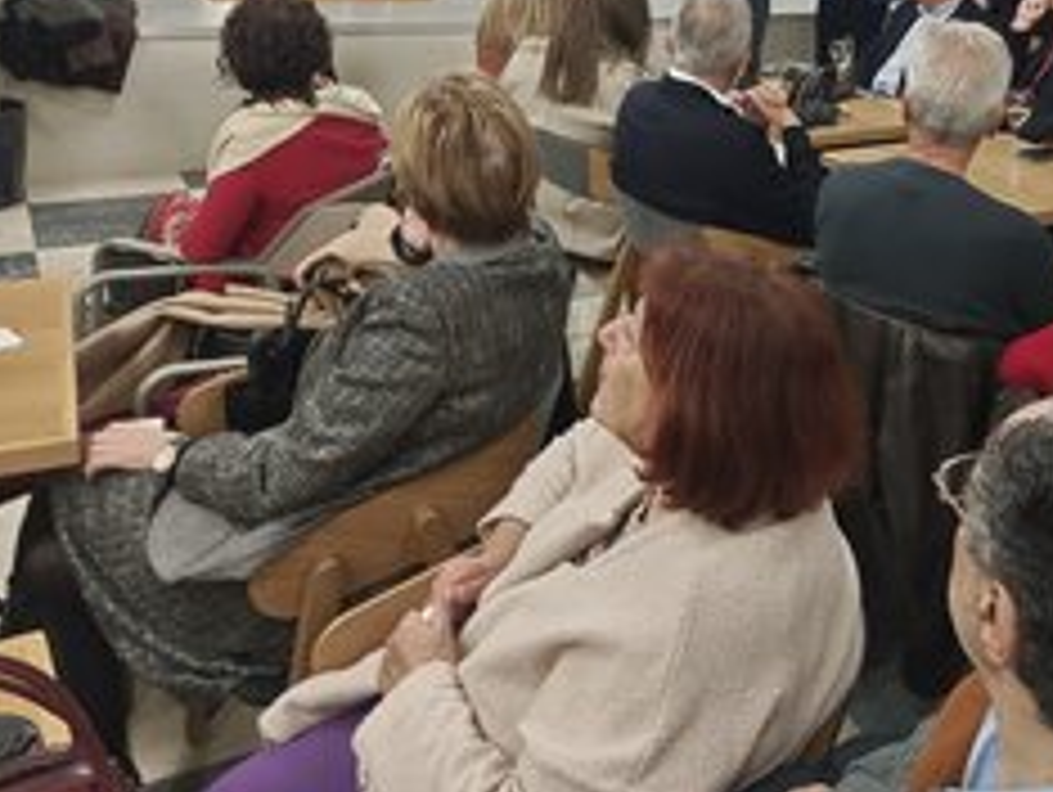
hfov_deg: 45.8
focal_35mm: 40
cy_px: 205
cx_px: 731
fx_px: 1218
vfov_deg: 35.3
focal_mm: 4.71
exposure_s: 1/25
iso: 1094
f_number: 1.79
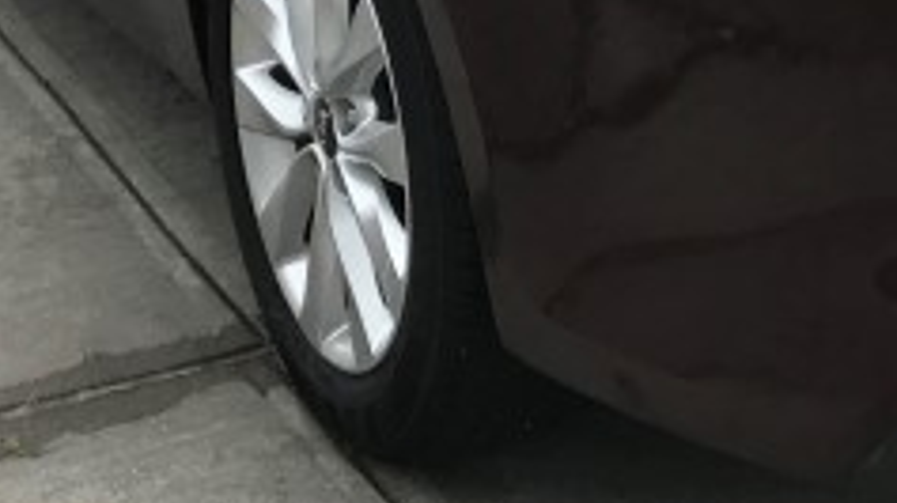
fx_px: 3138
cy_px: -469
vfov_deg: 8.7
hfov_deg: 16.0
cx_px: 897
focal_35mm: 132
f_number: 1.8
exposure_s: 1/818
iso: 20
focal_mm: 3.99
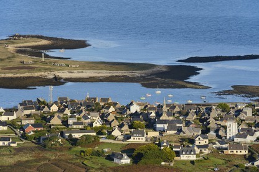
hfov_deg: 10.2
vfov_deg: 6.8
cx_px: 130
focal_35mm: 202
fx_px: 1453
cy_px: 86
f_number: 13
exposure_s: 1/1250
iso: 800
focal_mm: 200
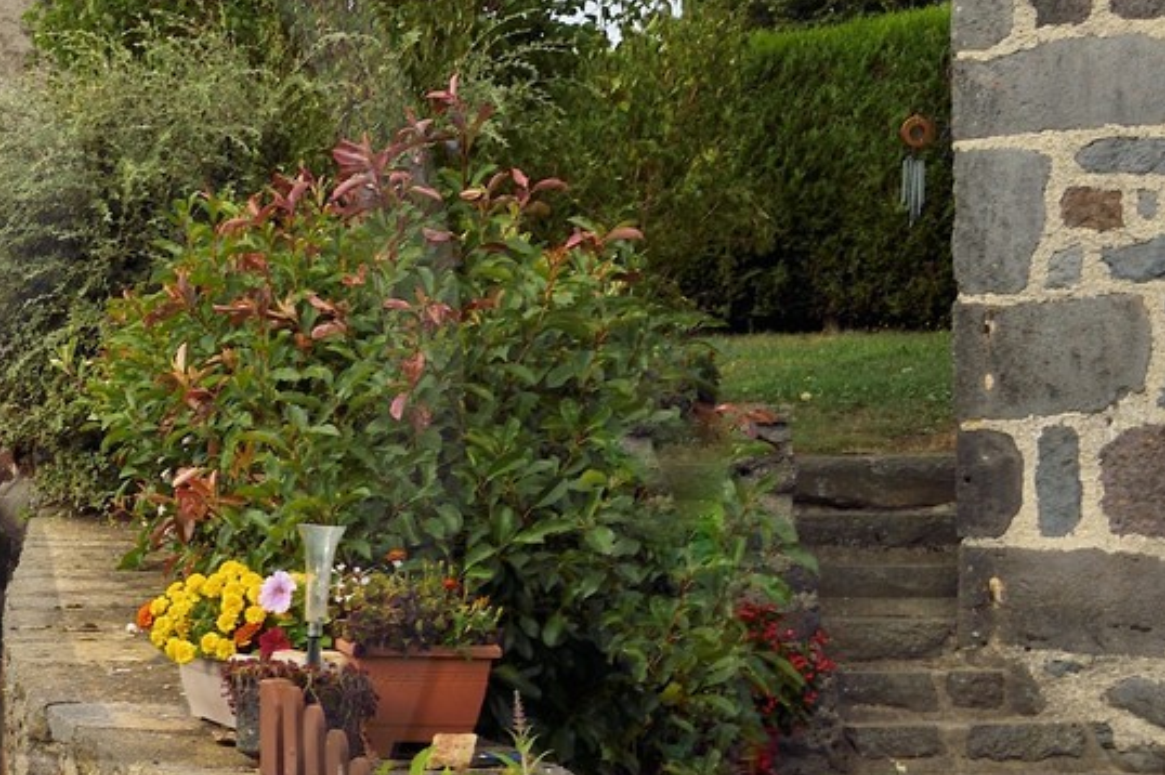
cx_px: -429
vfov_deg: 12.1
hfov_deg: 16.9
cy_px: 409
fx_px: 3654
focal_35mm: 113
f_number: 10
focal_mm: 38
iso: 400
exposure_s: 1/400
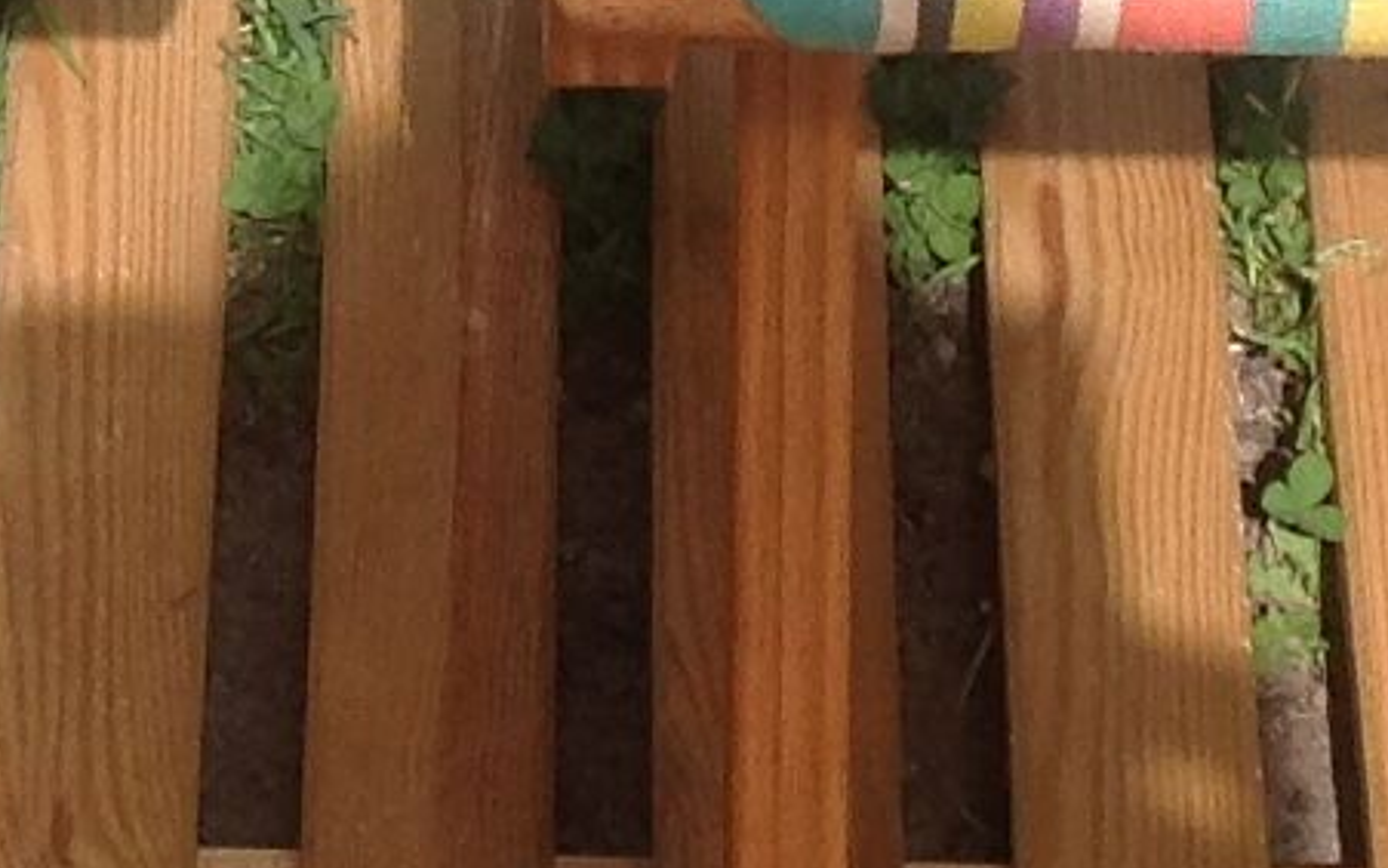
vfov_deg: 6.1
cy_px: -462
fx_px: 8058
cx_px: 517
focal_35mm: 213
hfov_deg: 9.8
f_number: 2.4
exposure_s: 1/1890
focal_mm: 4.28
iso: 50
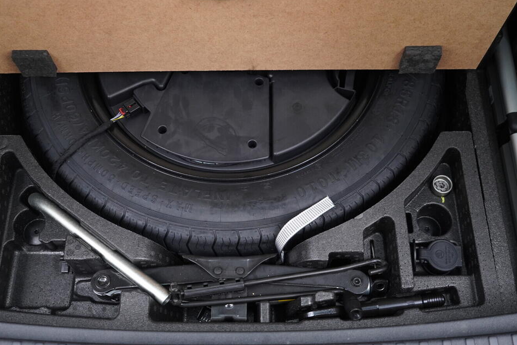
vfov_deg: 34.2
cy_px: 173
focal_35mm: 39
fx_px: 560
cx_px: 243
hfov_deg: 49.5
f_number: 2.8
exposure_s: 1/40
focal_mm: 24
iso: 640
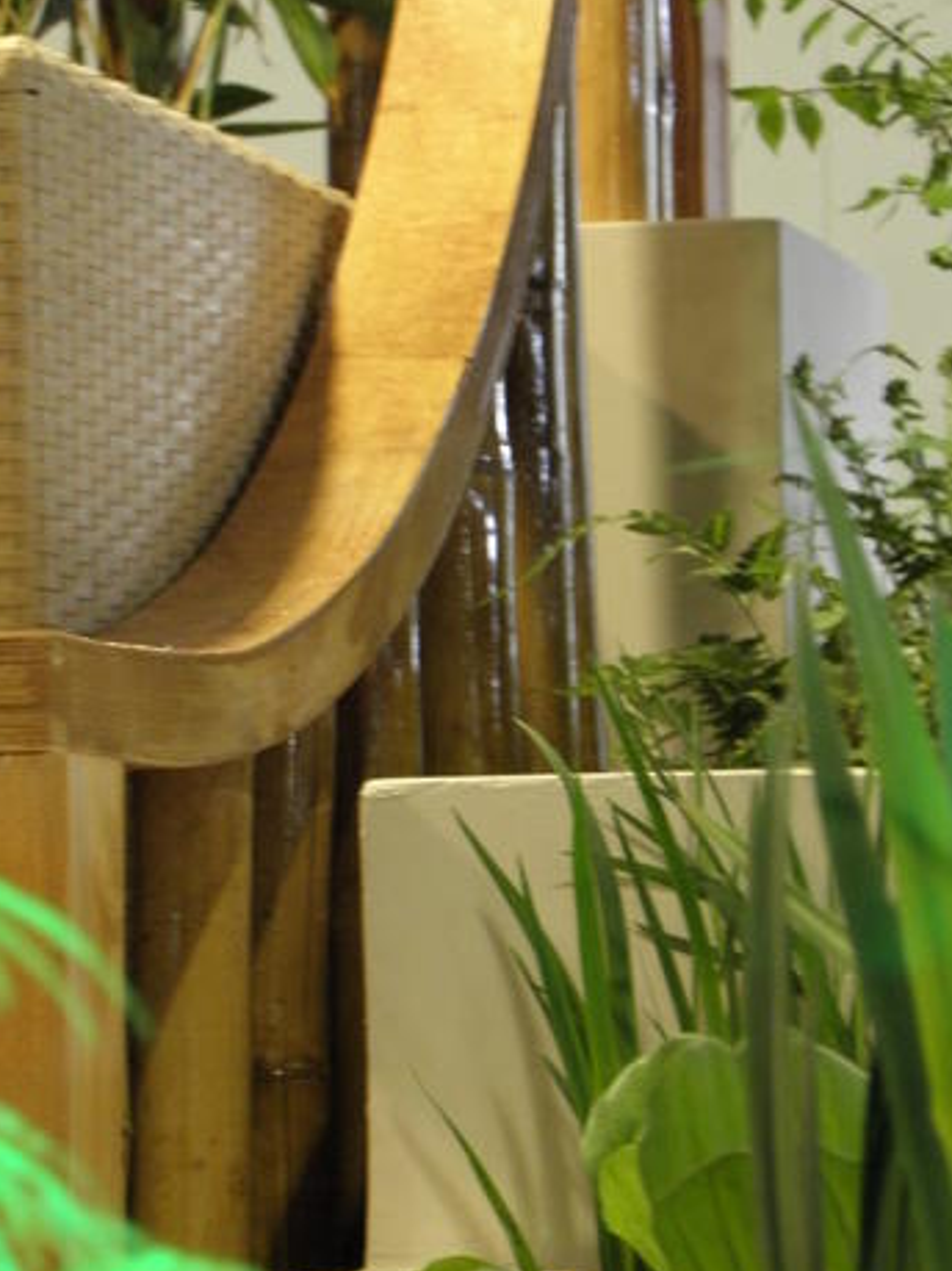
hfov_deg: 6.0
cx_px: 487
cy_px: 642
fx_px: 9061
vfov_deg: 8.0
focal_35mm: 247
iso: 320
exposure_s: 1/10
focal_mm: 31.67
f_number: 4.5
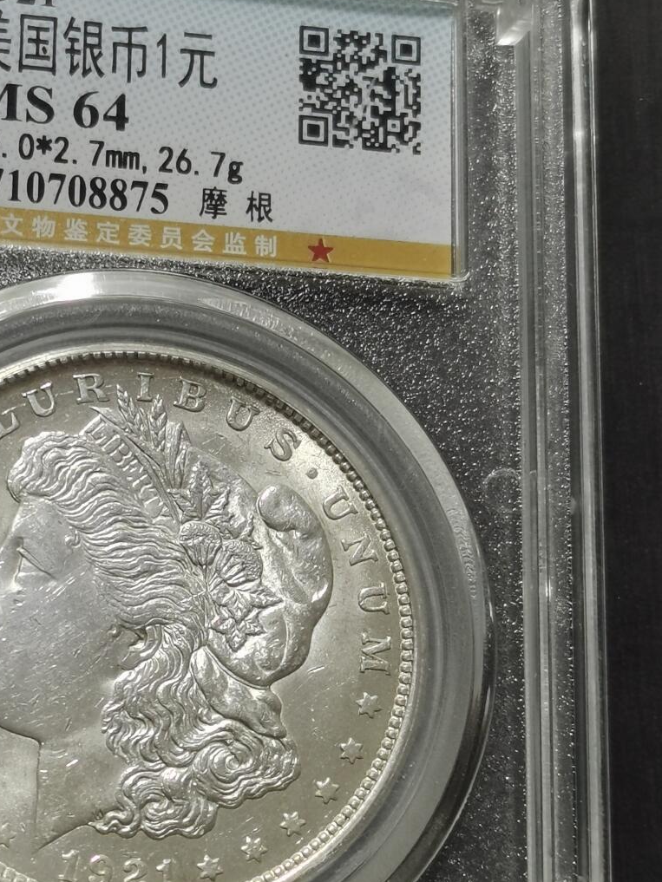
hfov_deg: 13.6
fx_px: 2753
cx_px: 102
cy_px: 438
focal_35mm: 108
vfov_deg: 18.2
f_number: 1.8
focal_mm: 5.58
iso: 50
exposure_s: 1/90
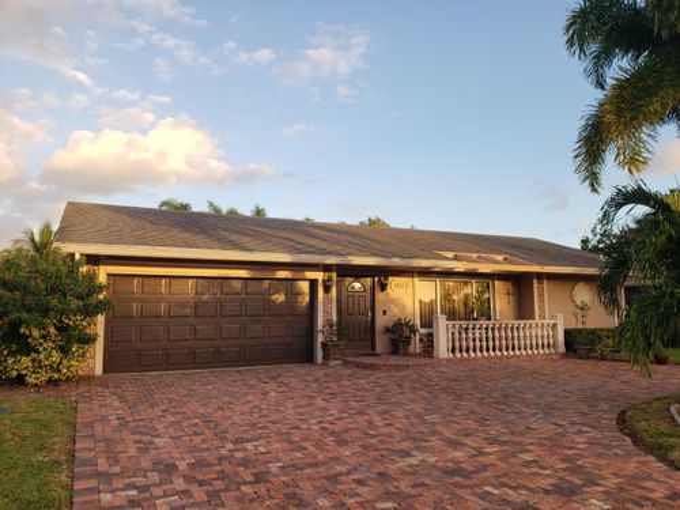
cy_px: 255
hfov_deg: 67.3
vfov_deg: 53.1
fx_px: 511
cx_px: 340
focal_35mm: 26
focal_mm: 4.3
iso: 50
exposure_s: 1/244
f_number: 2.4
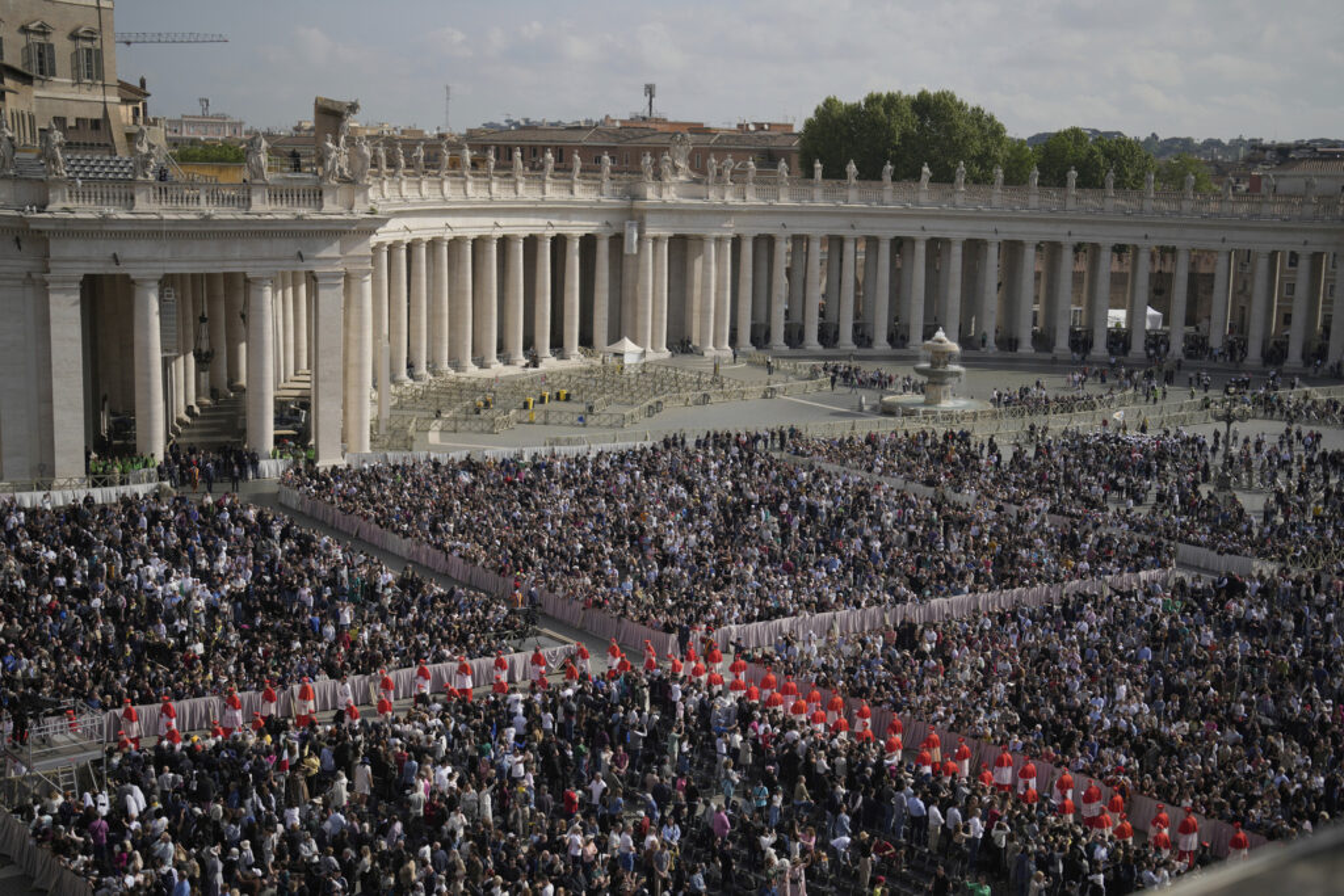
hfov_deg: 39.6
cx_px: 672
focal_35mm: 50
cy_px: 448
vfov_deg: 27.0
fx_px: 1867
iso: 160
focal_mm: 50
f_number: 1.2
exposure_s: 1/20000
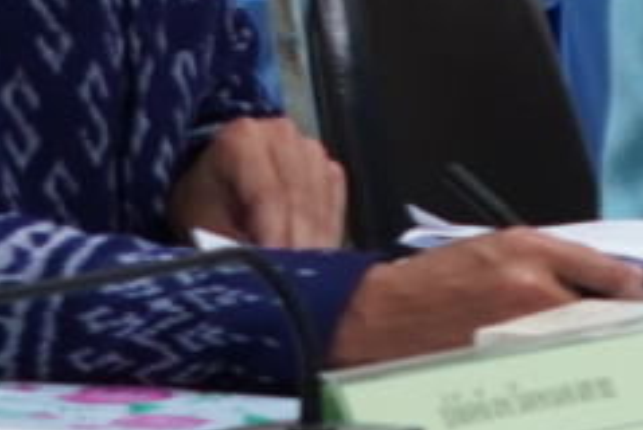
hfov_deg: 4.0
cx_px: 1162
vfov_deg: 2.7
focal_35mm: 507
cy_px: -645
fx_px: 9067
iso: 400
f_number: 5.6
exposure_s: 1/20
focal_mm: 50
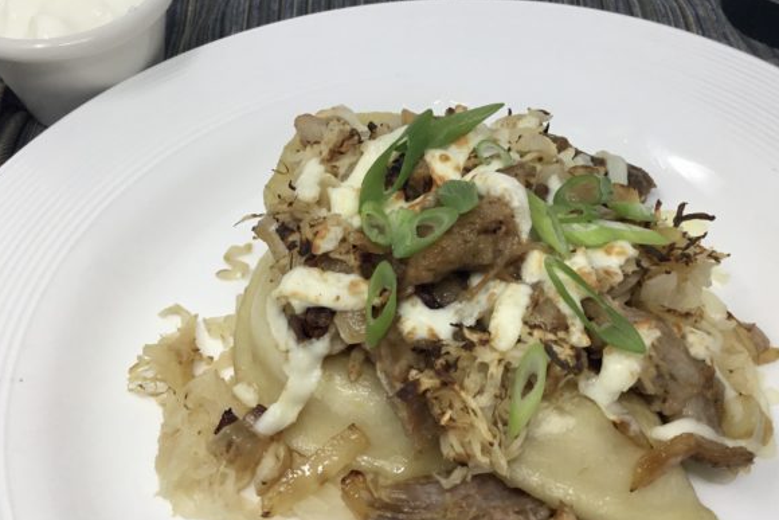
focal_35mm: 40
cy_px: 293
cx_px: 403
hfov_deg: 48.4
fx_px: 866
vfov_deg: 33.4
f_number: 2.4
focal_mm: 3.3
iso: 40
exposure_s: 1/120
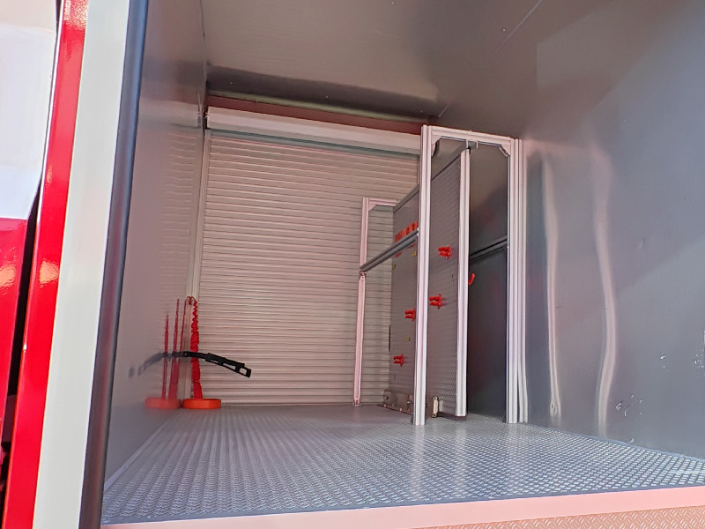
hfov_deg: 76.4
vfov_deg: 61.1
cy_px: 264
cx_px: 352
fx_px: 448
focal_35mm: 22
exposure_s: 1/100
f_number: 2
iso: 80
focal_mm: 1.82
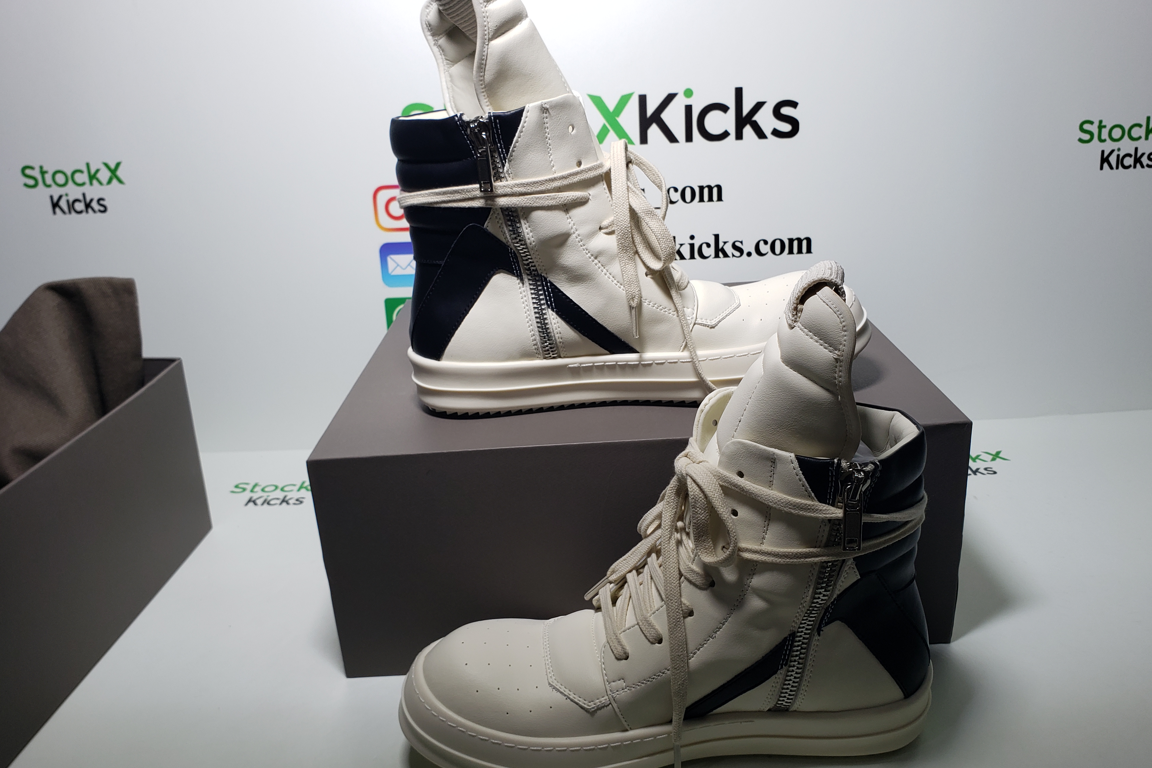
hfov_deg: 65.5
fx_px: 896
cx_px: 579
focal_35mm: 28
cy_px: 405
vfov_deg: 46.4
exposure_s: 1/175
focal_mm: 4.3
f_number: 2.4
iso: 50
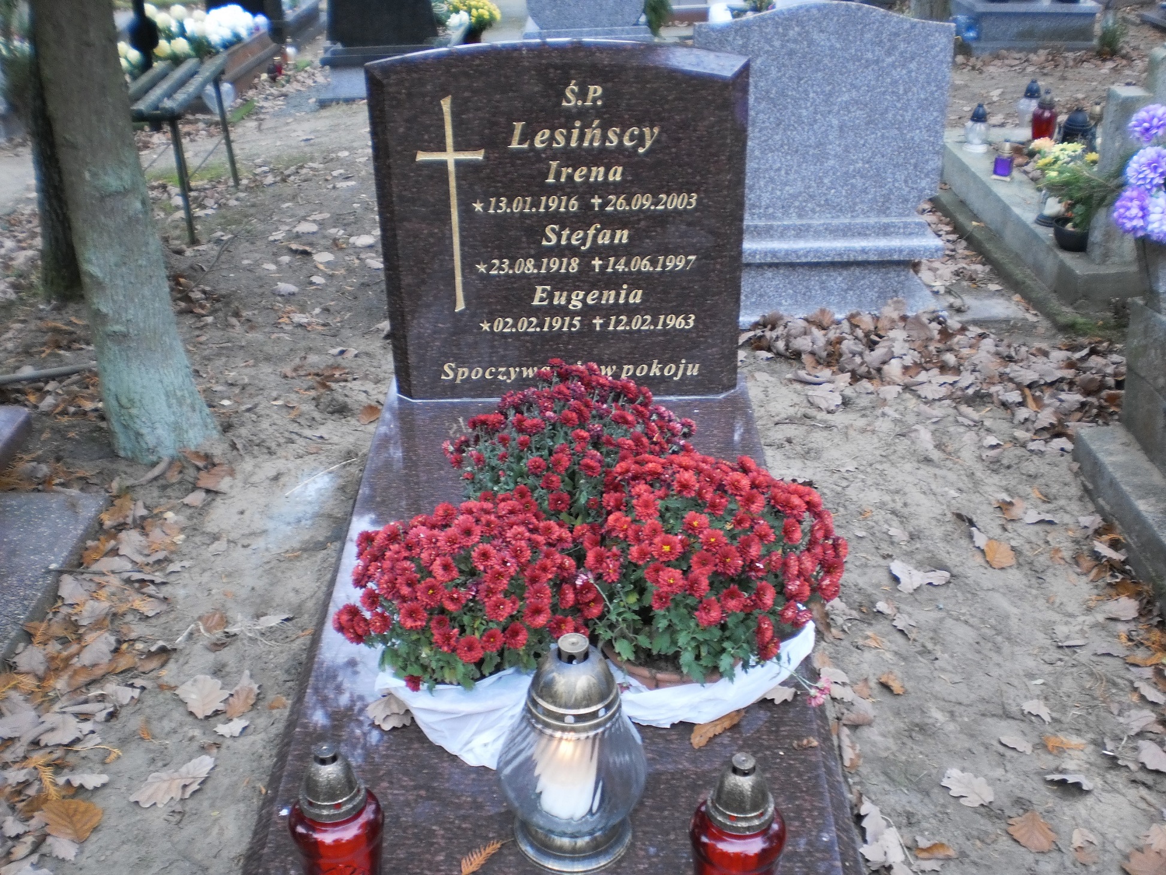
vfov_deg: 39.7
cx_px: 583
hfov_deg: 51.4
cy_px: 438
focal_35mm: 36
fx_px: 1213
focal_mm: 6.3
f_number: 3.1
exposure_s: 1/20
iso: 125
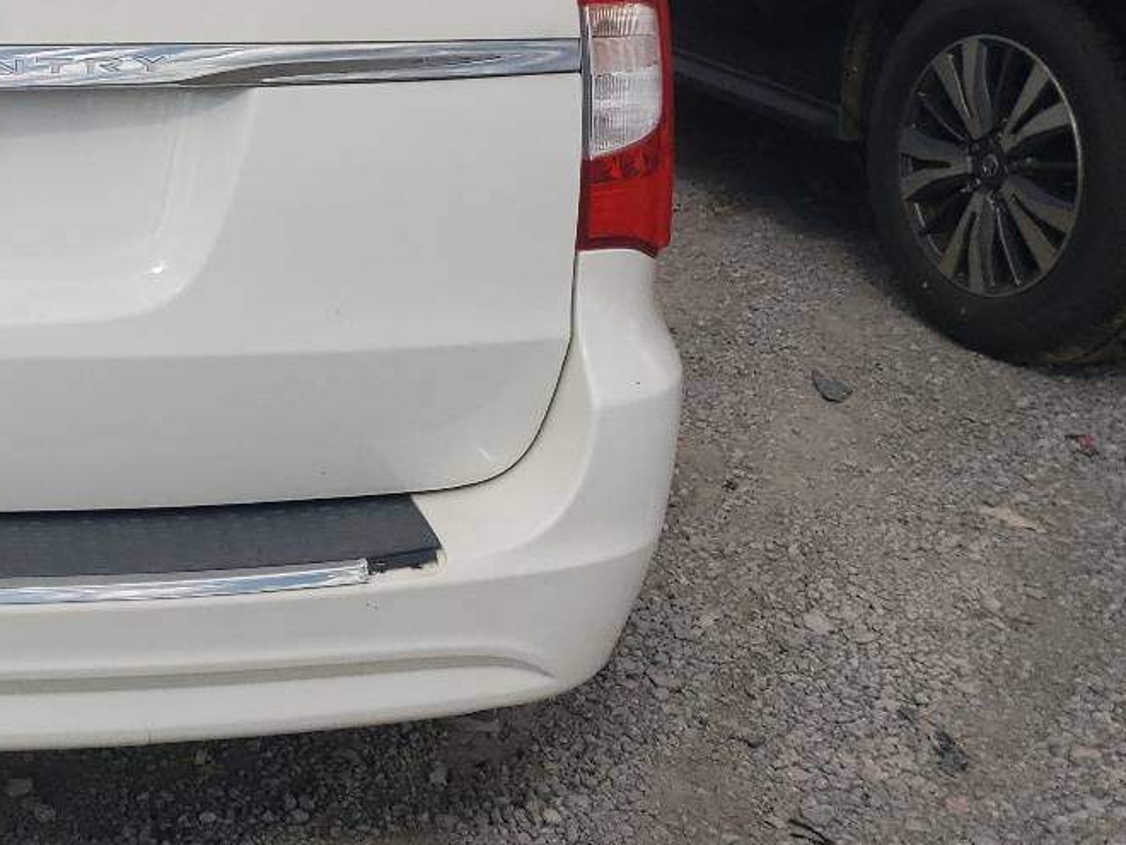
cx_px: -152
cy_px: 94
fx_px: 2049
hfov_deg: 27.7
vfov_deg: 22.7
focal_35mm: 63
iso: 50
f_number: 1.5
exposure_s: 1/5000
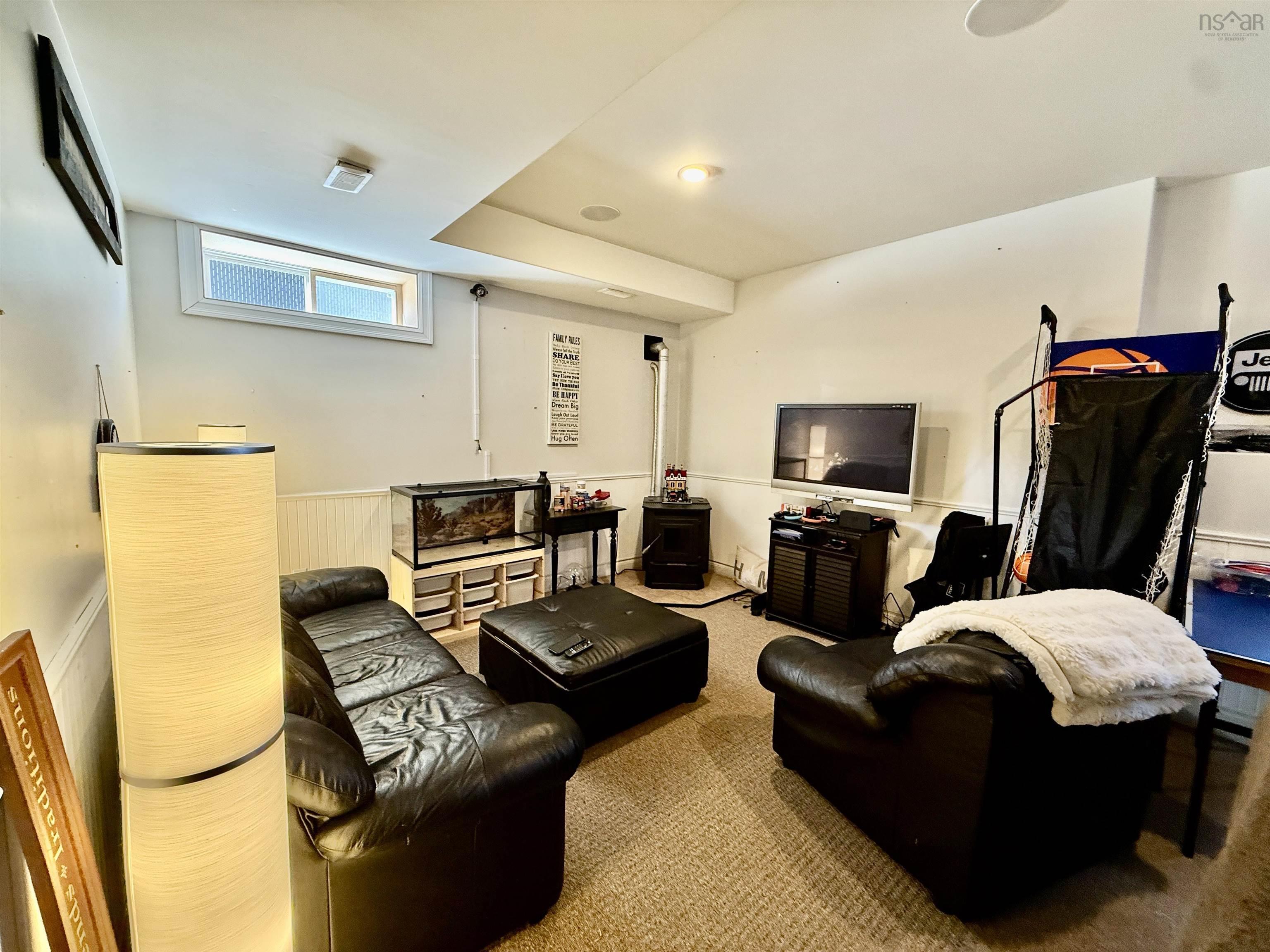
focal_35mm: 14
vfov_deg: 85.7
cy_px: 476
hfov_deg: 102.1
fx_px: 514
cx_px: 635
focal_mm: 2.22
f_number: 2.2
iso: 250
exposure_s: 1/60
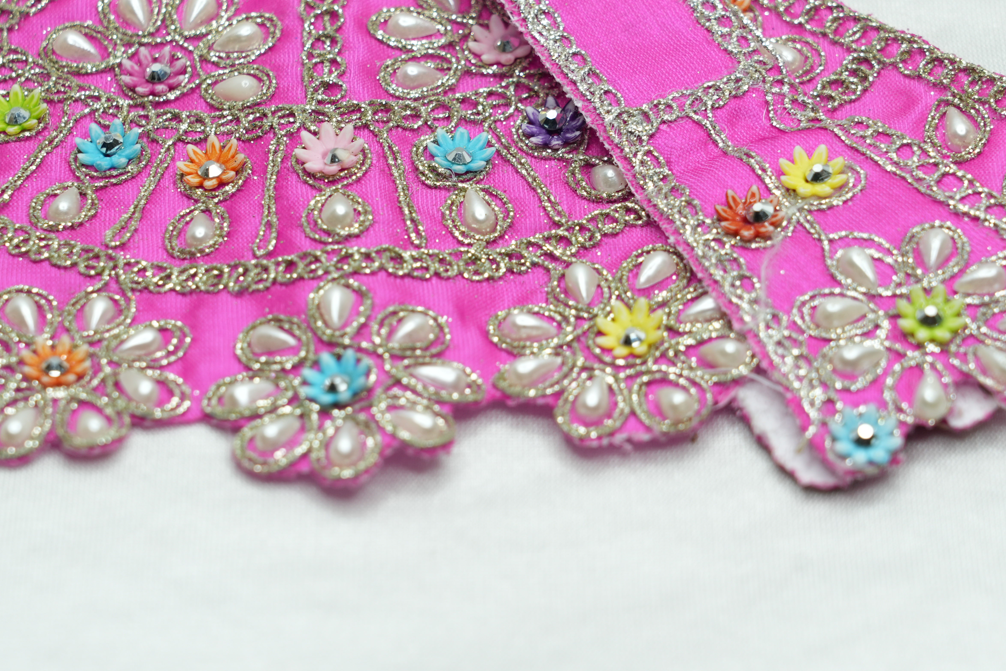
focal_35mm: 157
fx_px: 4387
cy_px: 217
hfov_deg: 13.1
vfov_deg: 8.7
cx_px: 408
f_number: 7.1
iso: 250
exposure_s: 1/50
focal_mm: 105
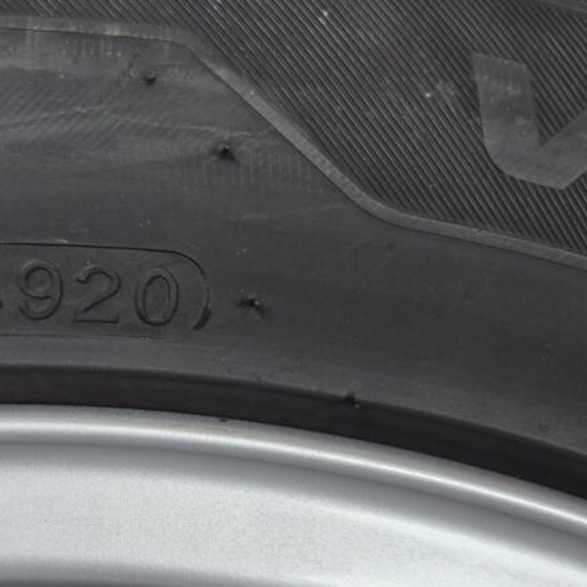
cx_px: 65
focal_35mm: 37
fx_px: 710
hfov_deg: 41.6
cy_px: 362
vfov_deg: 44.6
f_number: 1.8
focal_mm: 5.4
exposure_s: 1/180
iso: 125
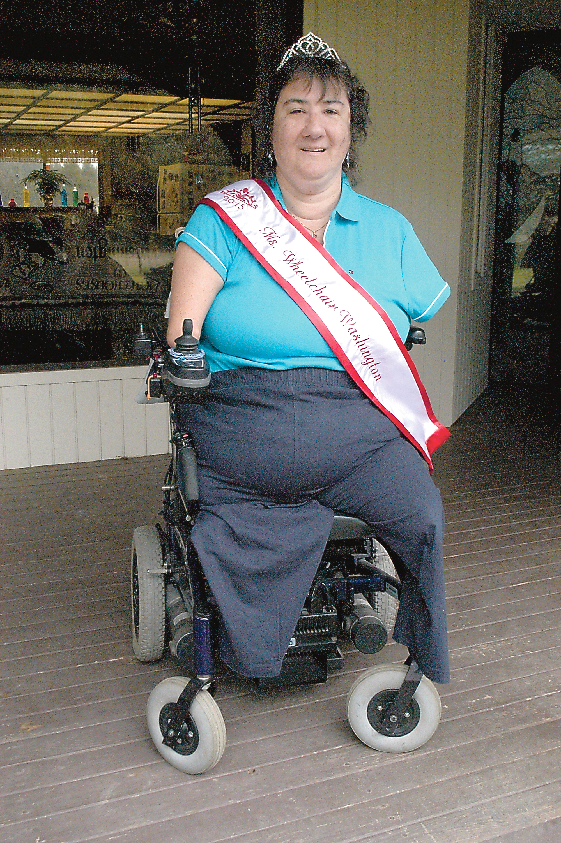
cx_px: 280
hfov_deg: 34.1
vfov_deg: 49.6
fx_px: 913
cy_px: 422
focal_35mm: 39
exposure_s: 1/250
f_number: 8
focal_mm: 26
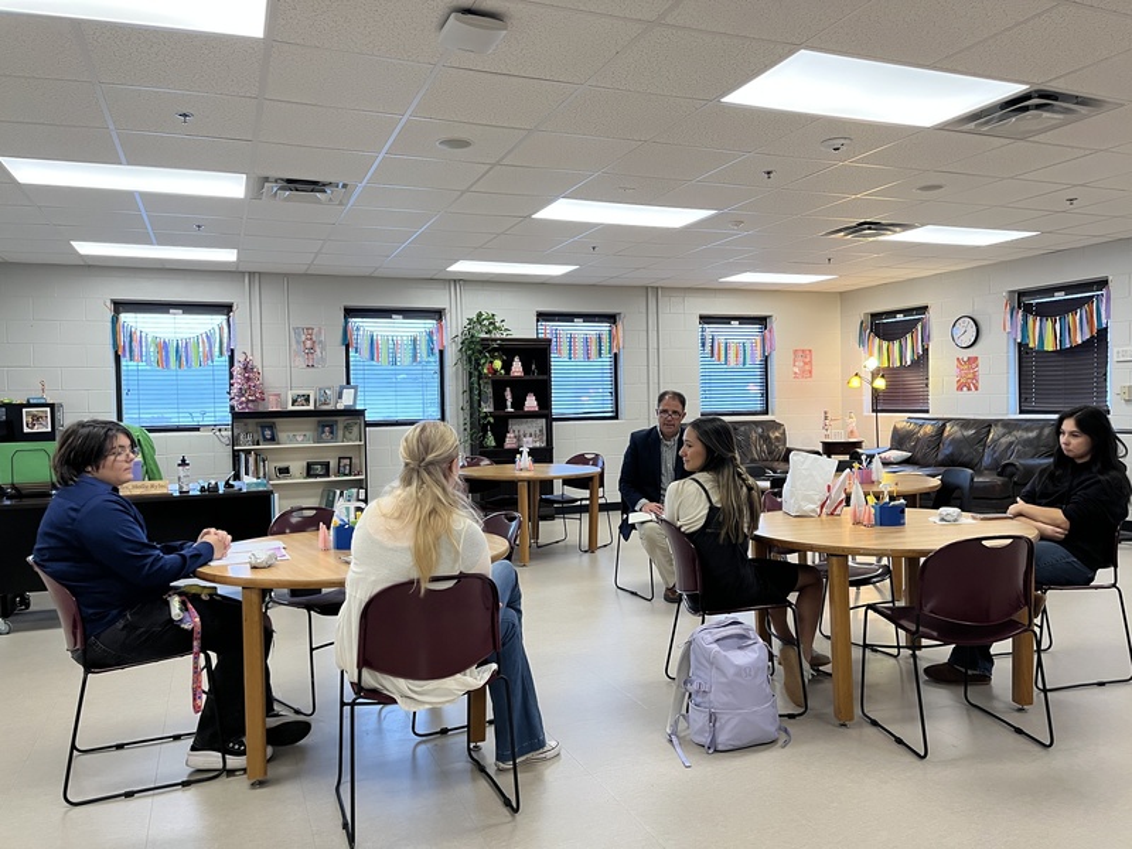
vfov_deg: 53.1
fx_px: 850
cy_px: 424
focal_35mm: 26
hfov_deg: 67.3
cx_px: 566
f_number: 1.6
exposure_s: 1/60
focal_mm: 5.1
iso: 100
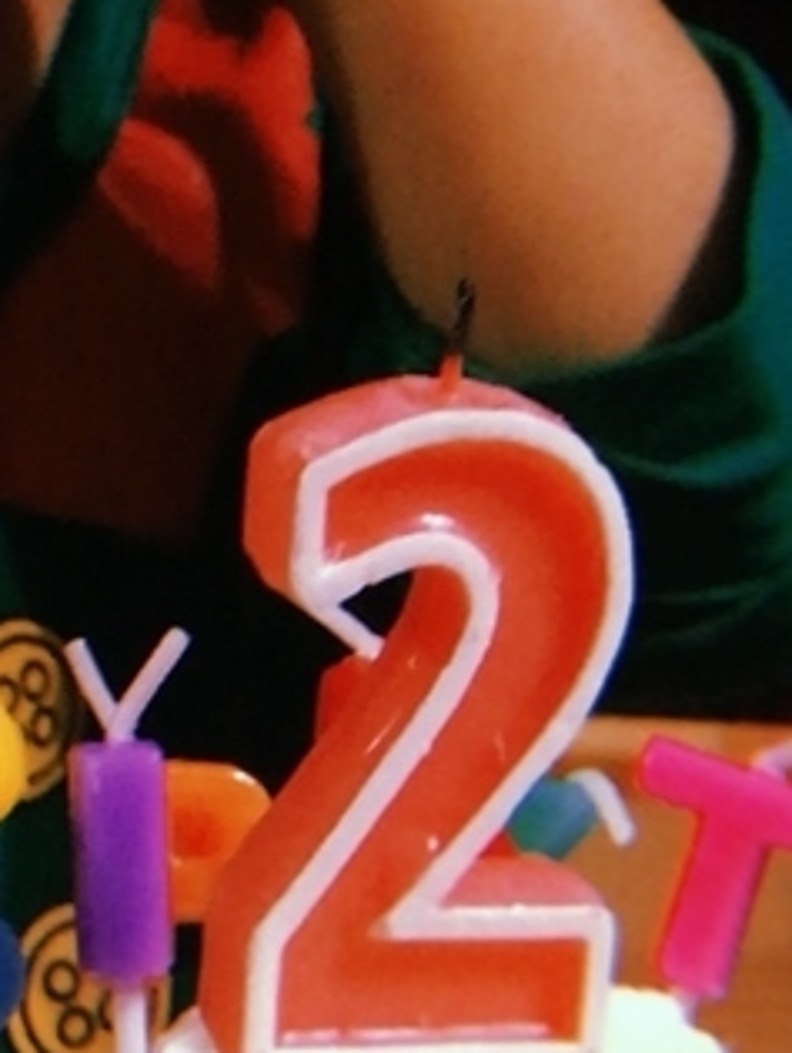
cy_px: 47
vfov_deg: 9.3
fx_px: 6424
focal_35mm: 211
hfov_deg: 7.0
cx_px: 33
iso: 400
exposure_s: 1/40
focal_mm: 3.99
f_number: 1.8
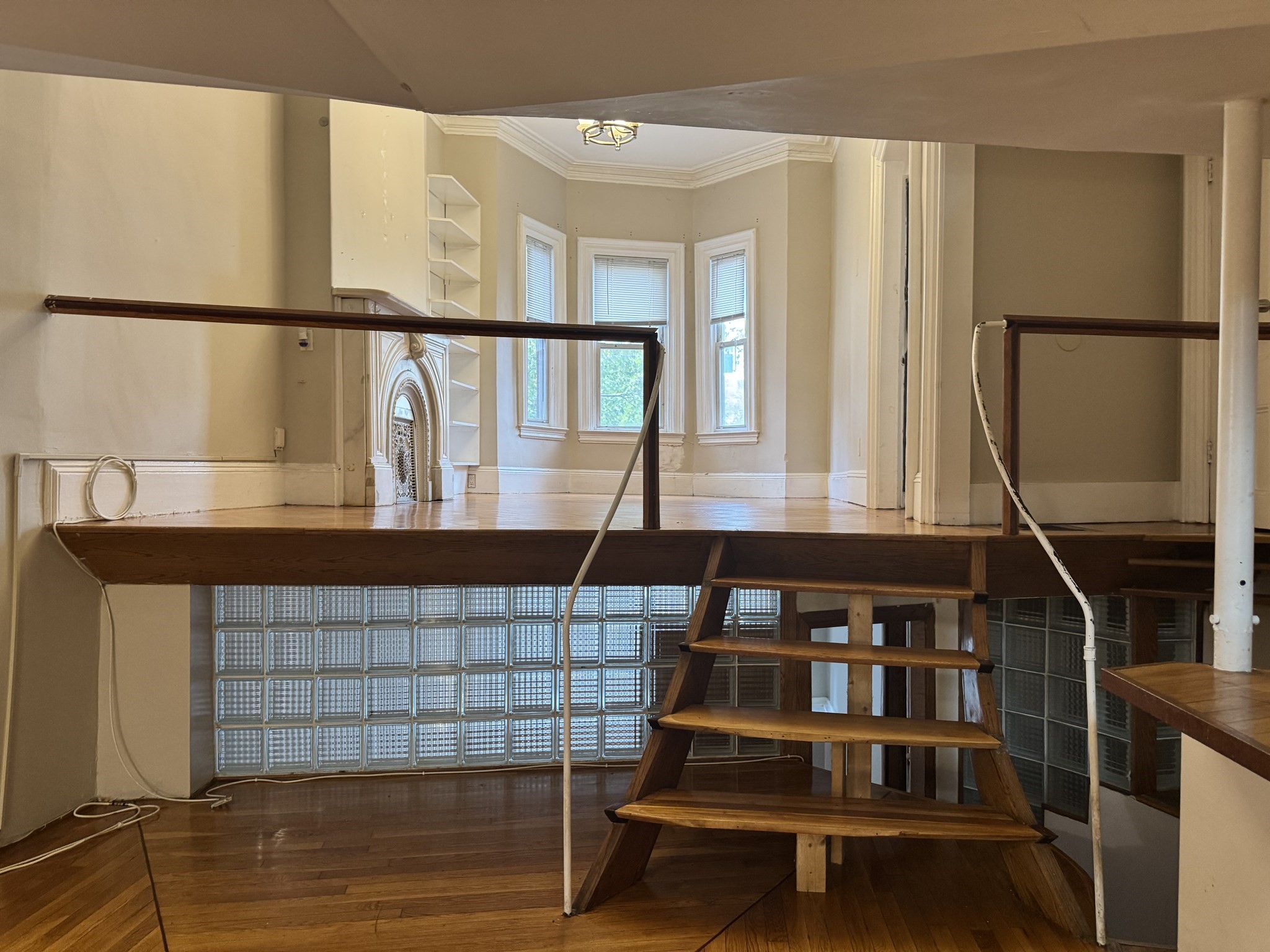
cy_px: 476
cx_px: 635
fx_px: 881
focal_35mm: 24
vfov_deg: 56.8
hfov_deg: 71.6
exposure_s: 1/60
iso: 250
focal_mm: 6.76
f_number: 1.78
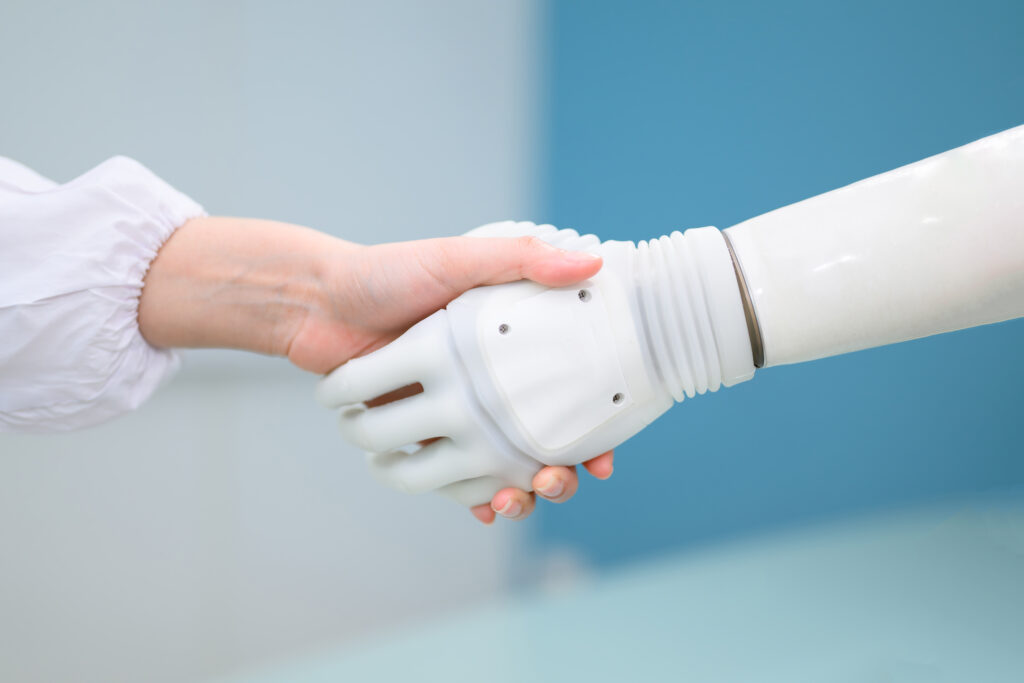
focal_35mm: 50
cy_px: 342
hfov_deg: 39.6
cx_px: 512
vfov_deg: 27.0
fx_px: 1422
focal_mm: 50
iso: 200
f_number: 1.8
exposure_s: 1/200
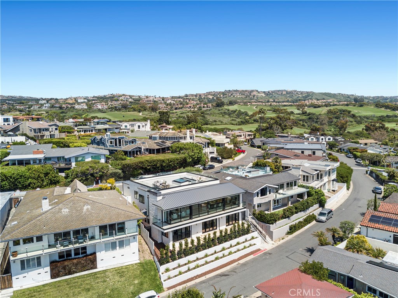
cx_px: 199
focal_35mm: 26
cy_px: 149
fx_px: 299
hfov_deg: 67.3
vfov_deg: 53.0
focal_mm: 4.73
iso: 100
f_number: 2.2
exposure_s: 1/1500
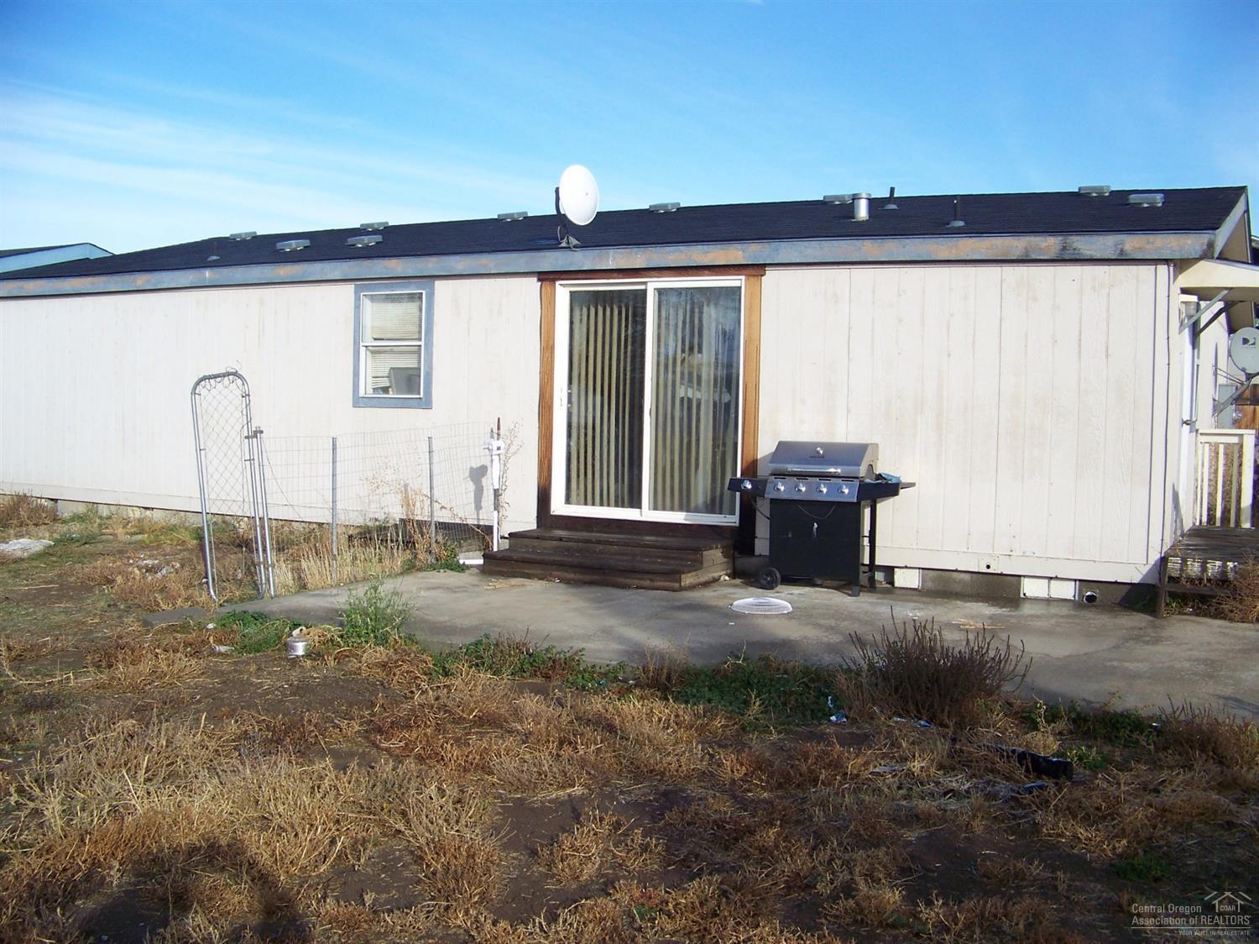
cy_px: 472
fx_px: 1309
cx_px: 630
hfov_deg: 51.4
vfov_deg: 39.6
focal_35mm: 36
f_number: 2.8
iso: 64
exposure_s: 1/640
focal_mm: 5.85
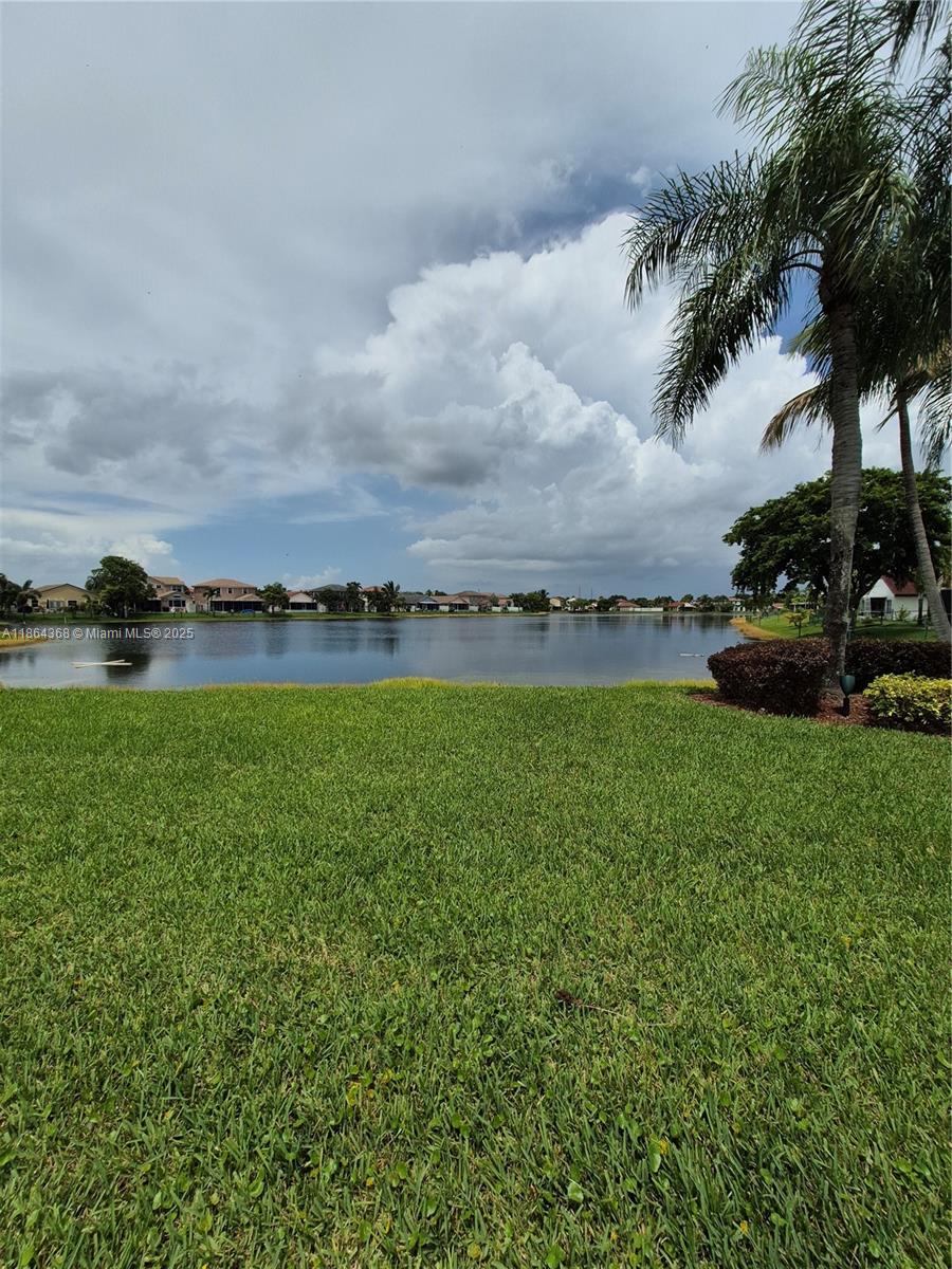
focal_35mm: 13
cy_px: 634
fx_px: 477
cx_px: 476
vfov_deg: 106.2
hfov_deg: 89.9
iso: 50
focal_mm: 1.74
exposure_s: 1/4816
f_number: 2.2
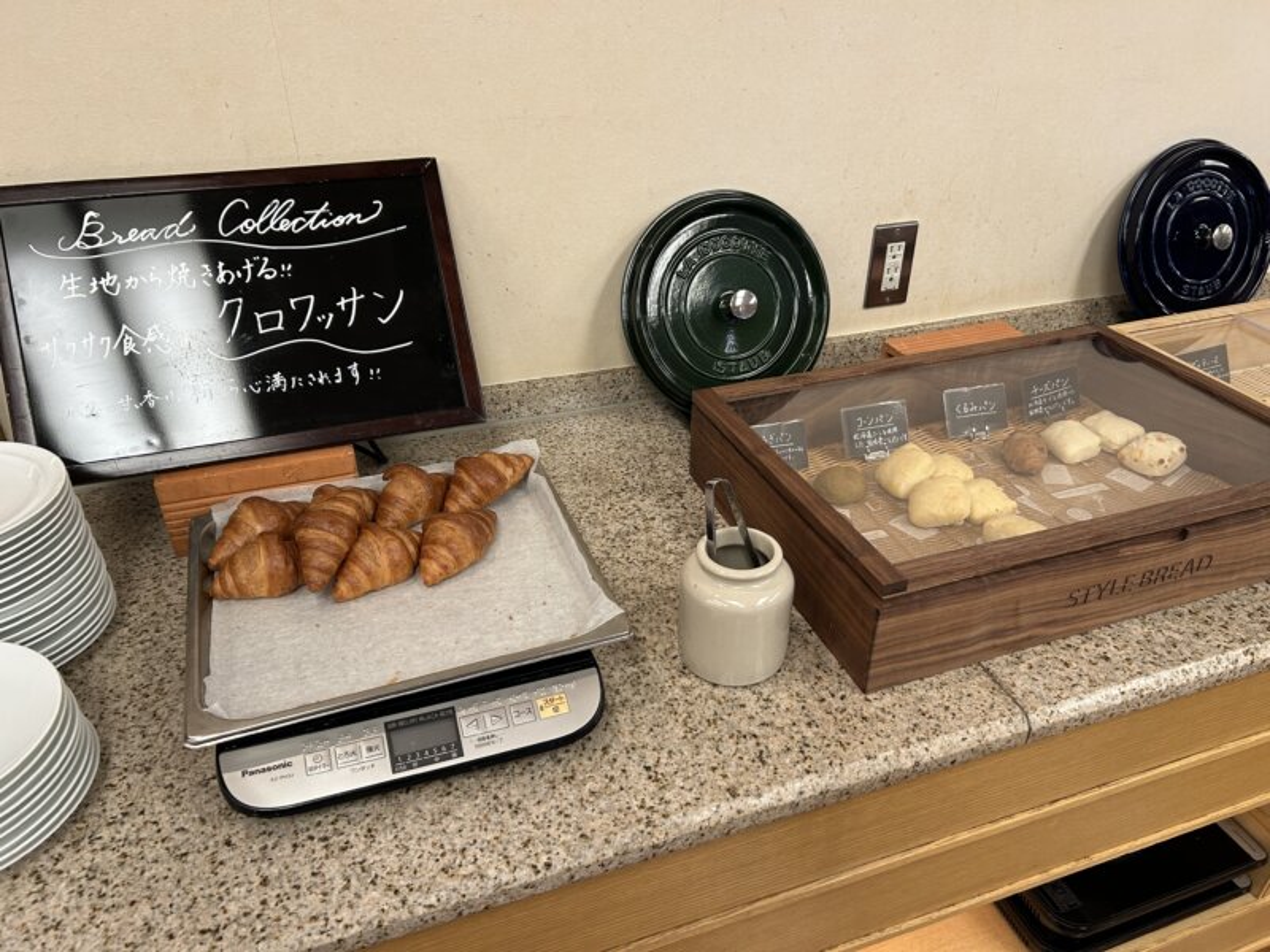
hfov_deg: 67.3
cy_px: 476
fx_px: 954
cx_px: 635
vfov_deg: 53.1
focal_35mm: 26
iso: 125
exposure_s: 1/100
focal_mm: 5.7
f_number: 1.5
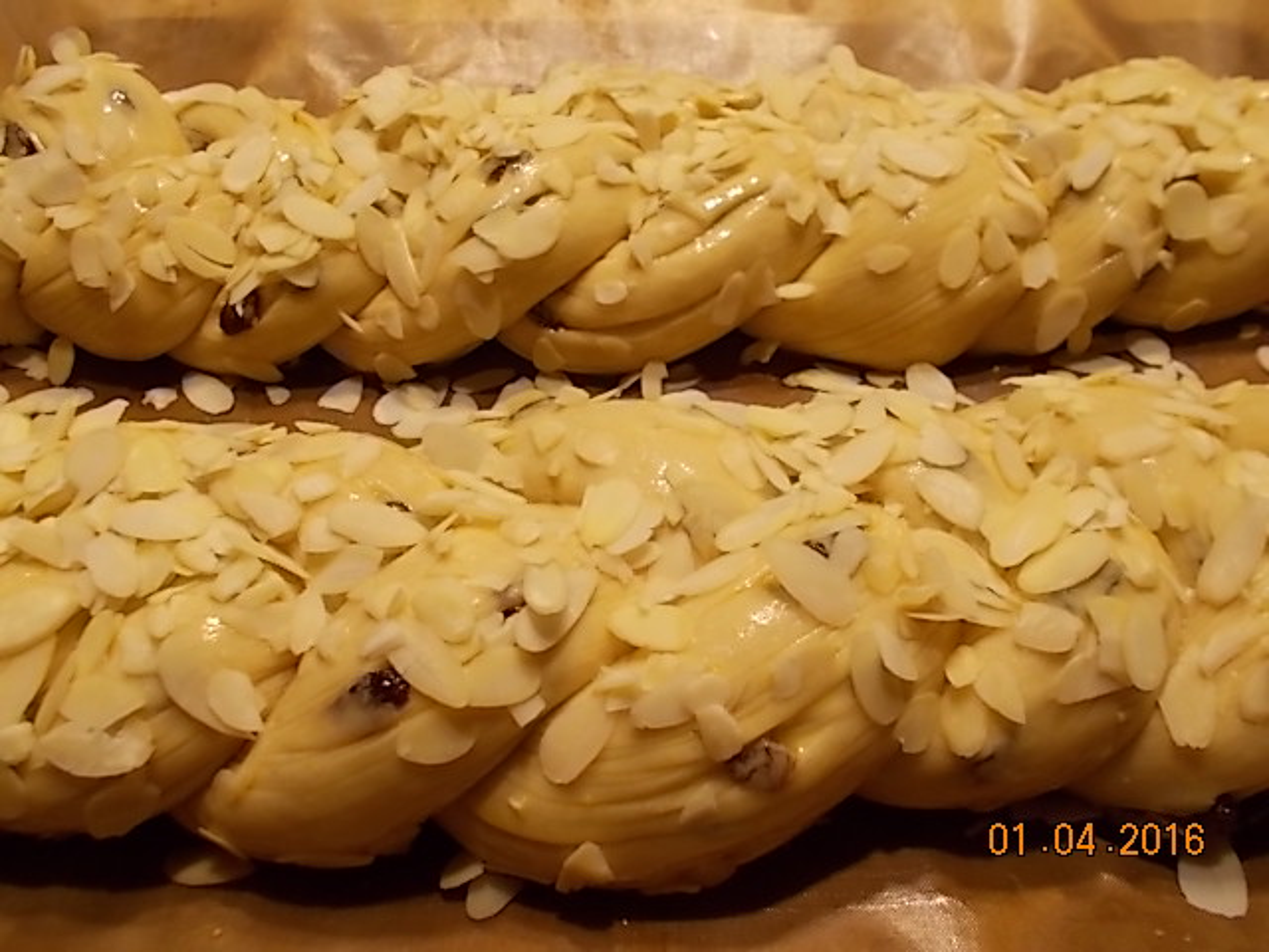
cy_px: 476
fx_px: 1100
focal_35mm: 30
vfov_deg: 46.8
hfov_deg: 60.0
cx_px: 634
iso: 125
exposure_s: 1/25
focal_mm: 5.3
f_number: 3.4
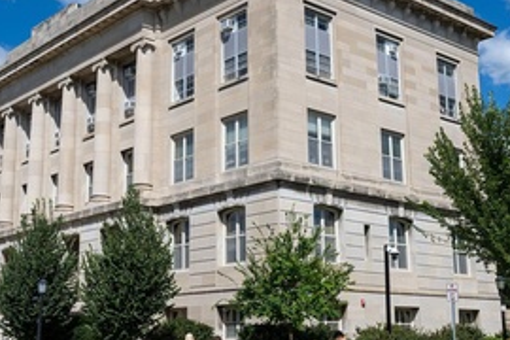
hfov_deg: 36.8
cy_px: 162
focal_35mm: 54
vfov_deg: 25.1
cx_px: 232
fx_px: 765
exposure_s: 1/400
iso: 320
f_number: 14
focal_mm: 38
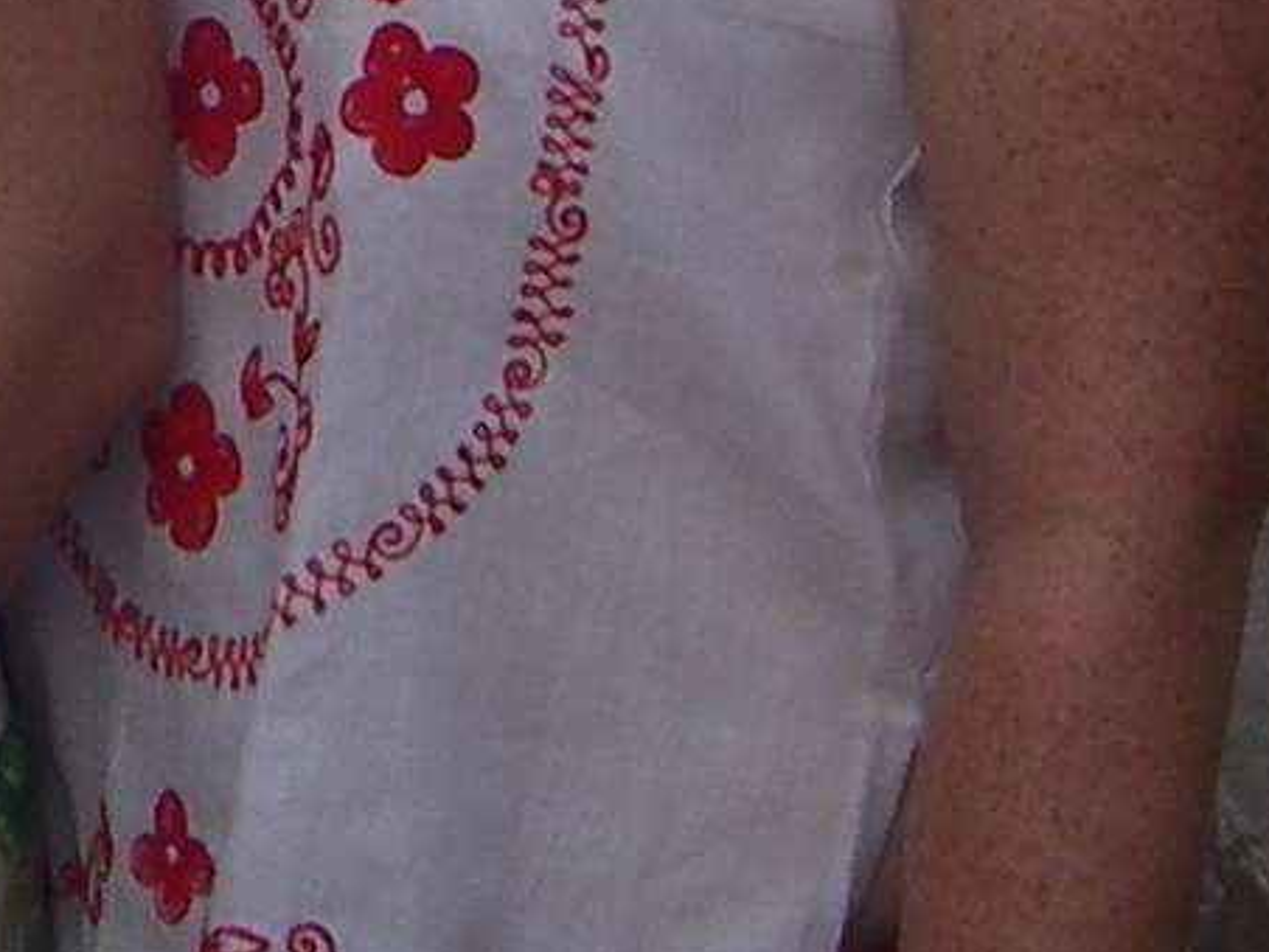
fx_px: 8688
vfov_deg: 6.0
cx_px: -620
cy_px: -1188
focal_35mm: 237
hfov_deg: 8.2
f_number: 3.3
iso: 80
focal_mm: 6.3
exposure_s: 1/100
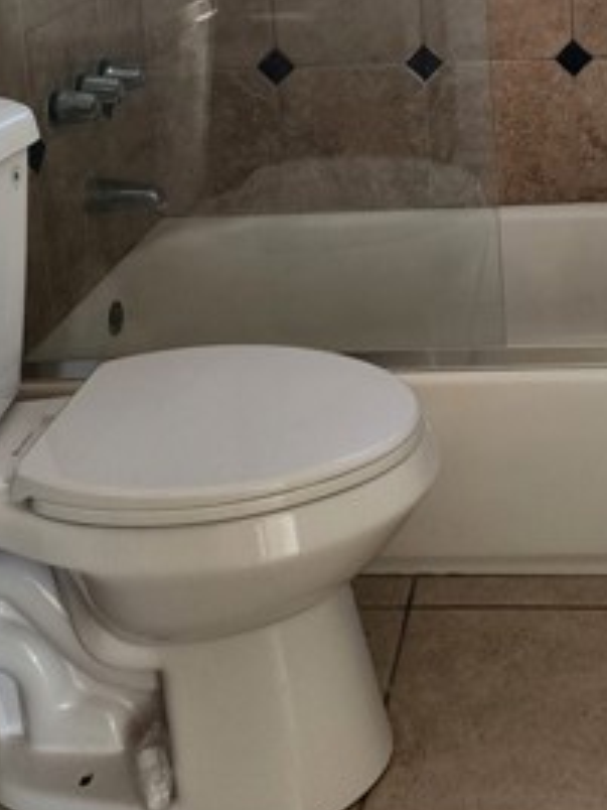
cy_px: -73
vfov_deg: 31.2
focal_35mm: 55
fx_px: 1286
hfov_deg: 25.8
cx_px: 532
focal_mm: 6.4
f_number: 1.8
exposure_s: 1/120
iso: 160
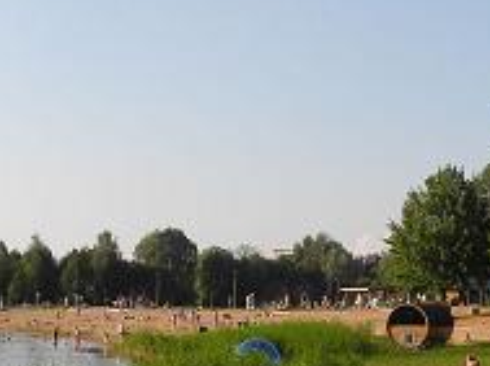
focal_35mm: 95
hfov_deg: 20.7
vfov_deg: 15.5
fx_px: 1342
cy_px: 177
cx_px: 239
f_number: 3.2
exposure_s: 1/800
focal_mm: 6
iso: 100
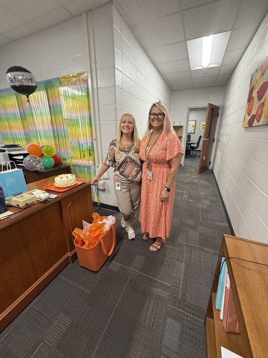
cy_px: 179
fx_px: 145
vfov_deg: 102.1
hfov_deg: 85.7
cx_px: 134
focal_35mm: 14
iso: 320
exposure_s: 1/120
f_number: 2.2
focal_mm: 2.22
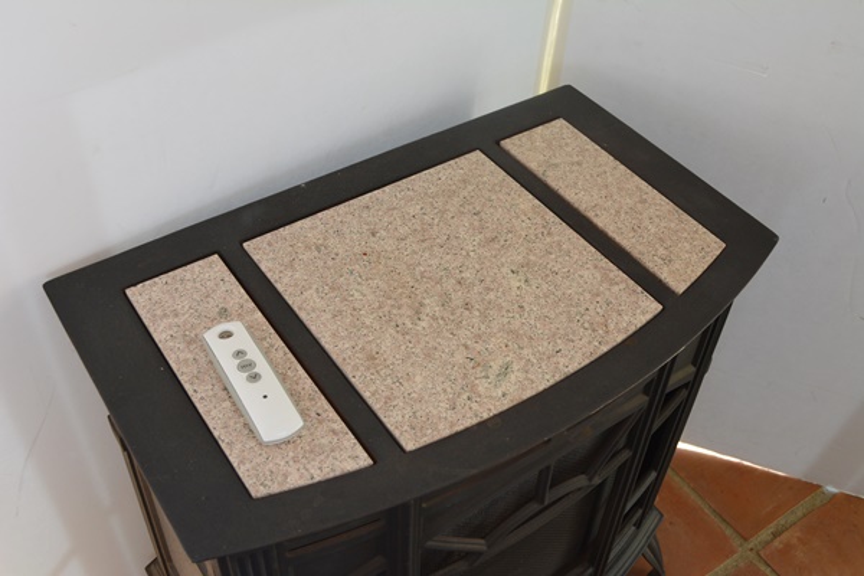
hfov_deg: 53.1
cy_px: 288
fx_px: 864
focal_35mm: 36
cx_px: 432
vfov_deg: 36.9
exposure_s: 1/125
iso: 400
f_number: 5.6
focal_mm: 24
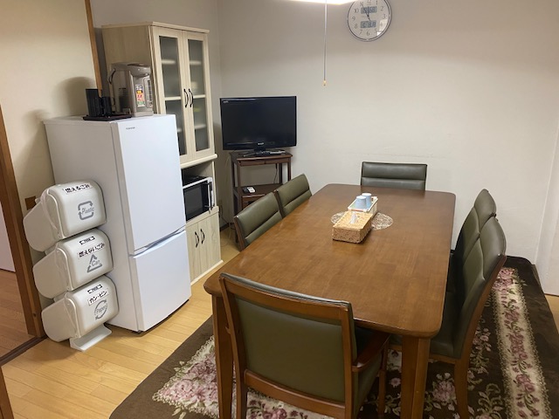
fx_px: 420
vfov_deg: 53.1
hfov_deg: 67.3
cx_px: 280
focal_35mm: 26
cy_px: 210
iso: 160
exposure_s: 1/60
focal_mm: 4.25
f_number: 1.8
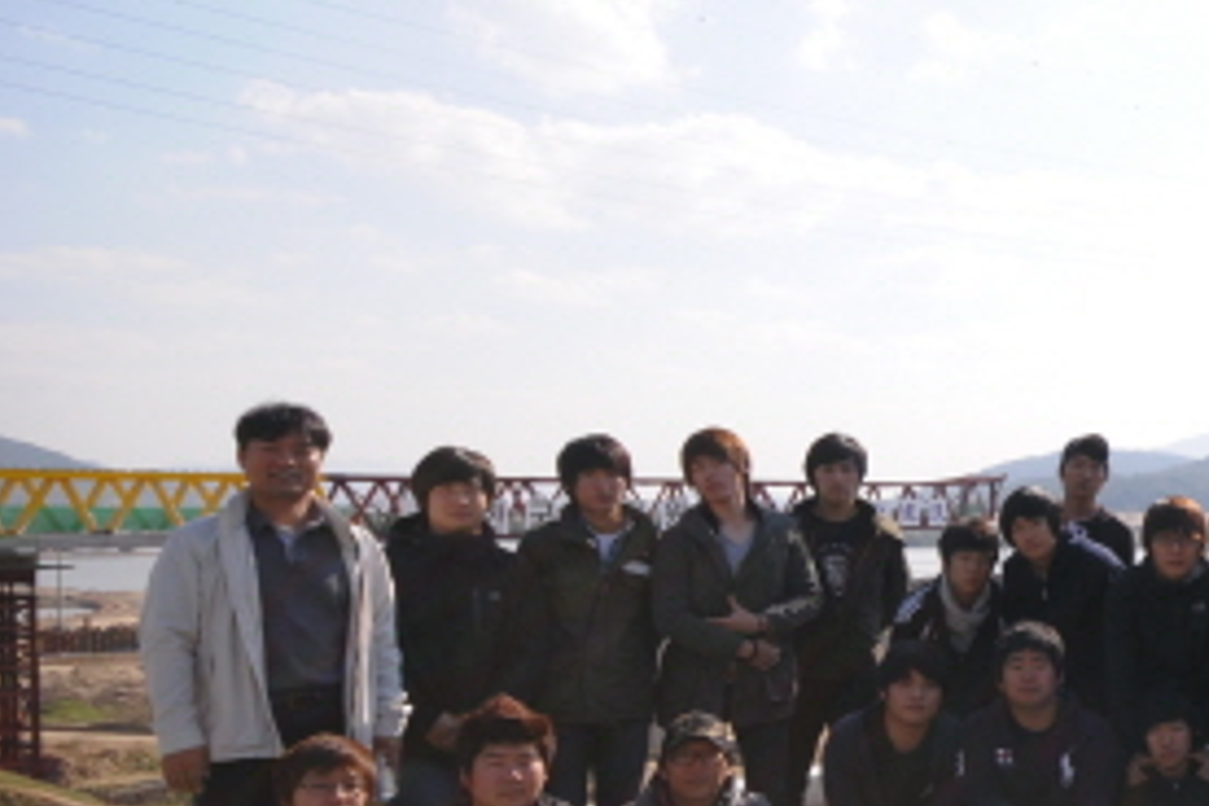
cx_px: 1367
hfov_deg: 36.1
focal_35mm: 45
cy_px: 545
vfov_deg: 29.5
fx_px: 1516
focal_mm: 13
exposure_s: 1/350
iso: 200
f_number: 9.5
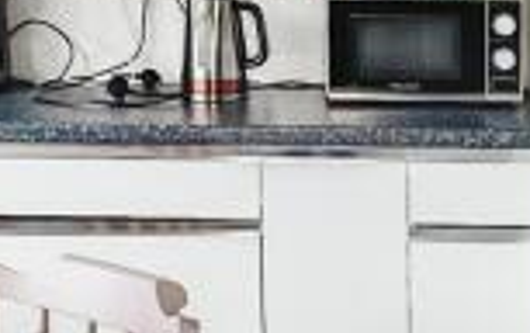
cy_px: 227
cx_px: 294
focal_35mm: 92
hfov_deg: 22.5
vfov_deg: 14.2
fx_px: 1330
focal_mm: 1.82
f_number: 2
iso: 80
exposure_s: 1/52
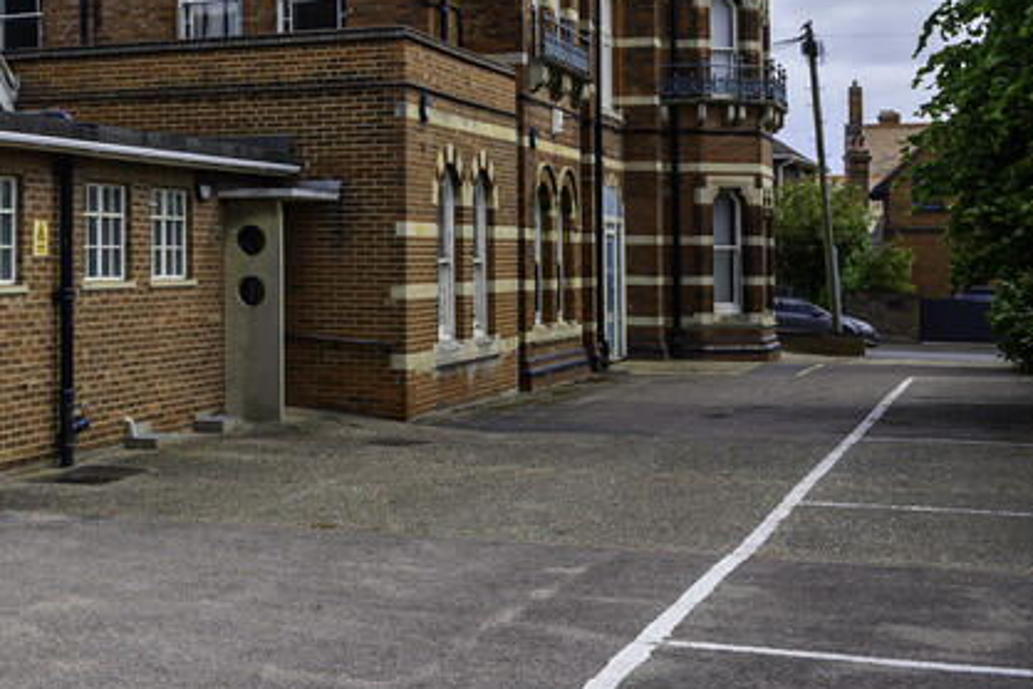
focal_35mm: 59
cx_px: -40
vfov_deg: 21.5
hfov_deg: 31.0
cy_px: -118
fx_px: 1693
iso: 125
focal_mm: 24
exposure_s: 1/320
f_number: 8
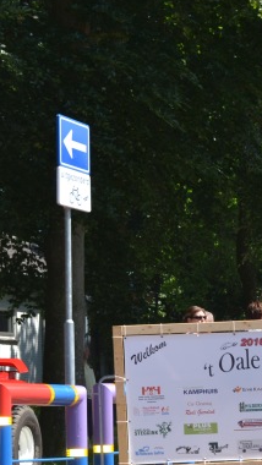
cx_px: 337
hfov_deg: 8.1
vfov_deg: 14.3
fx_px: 1839
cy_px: 373
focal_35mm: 149
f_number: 7.1
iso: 100
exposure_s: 1/200
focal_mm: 36
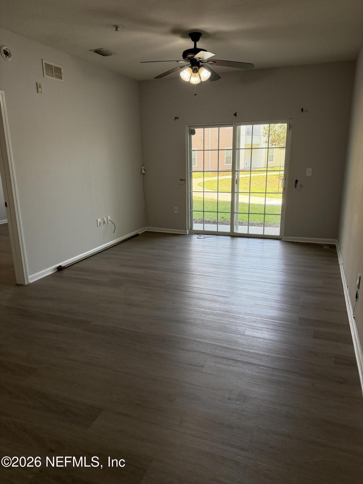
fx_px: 336
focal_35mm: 24
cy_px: 242
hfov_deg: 56.8
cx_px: 182
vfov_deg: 71.6
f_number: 1.78
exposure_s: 1/209
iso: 200
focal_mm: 6.76
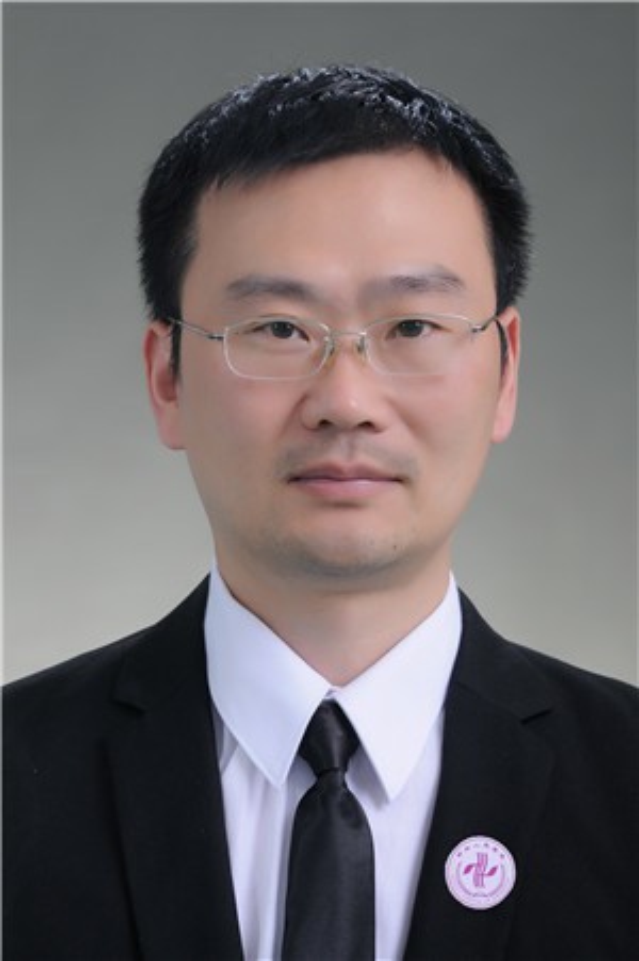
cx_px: 320
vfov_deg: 16.1
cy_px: 480
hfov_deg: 10.7
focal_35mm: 128
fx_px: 3400
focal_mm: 85
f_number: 5.6
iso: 160
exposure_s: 1/125
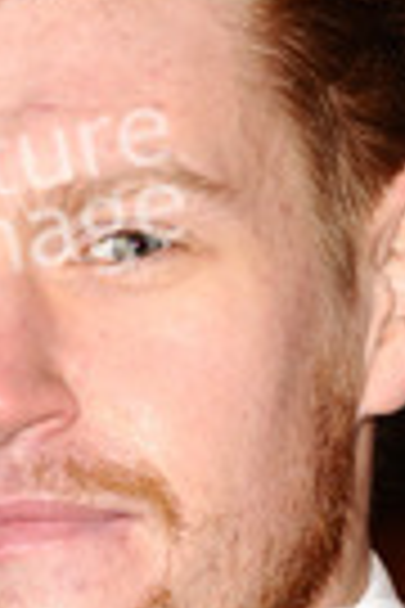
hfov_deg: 3.1
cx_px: 88
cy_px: 441
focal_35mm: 443
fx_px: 7475
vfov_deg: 4.7
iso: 320
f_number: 4.5
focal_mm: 100
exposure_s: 1/200
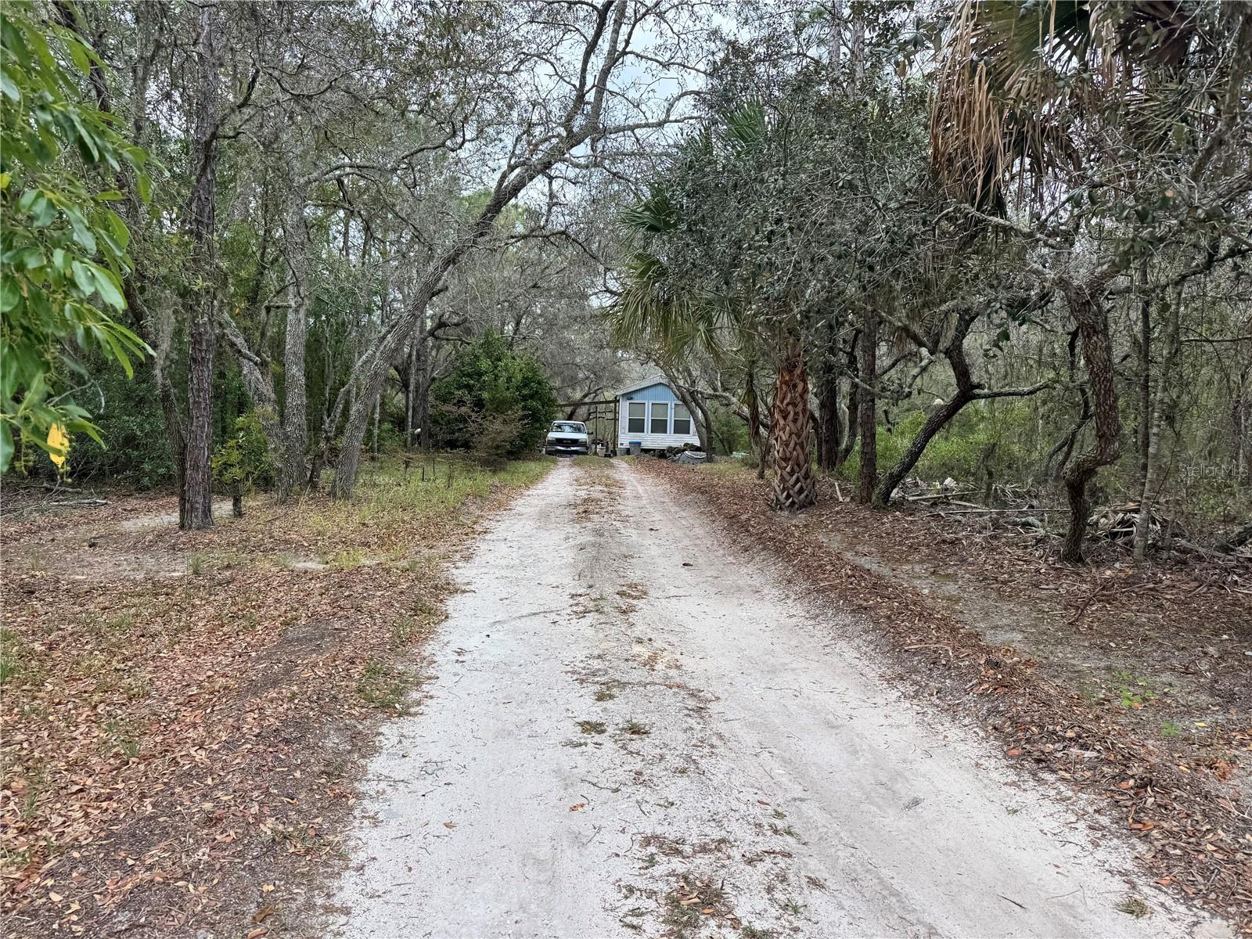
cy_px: 470
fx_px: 868
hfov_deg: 71.6
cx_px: 626
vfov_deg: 56.8
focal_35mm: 24
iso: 80
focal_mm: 6.76
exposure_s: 1/715
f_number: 1.78
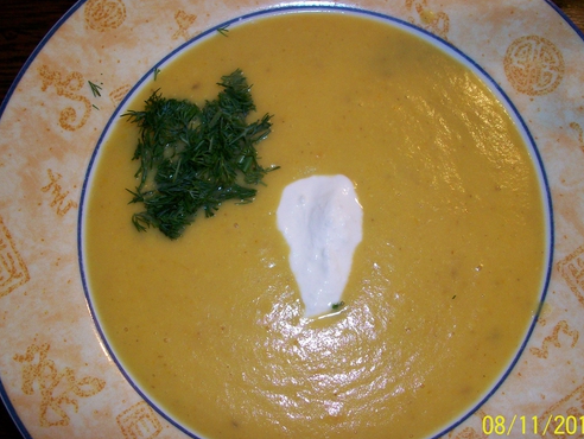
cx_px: 307
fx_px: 642
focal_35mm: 38
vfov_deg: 37.8
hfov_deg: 48.9
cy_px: 239
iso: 160
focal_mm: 5.7
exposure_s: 1/60
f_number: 2.8
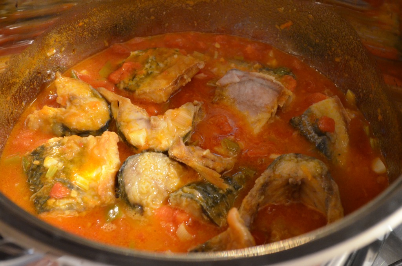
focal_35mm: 72
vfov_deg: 18.8
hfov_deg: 28.1
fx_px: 802
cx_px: 201
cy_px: 133
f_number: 5.3
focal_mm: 48
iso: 3200
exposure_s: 1/13
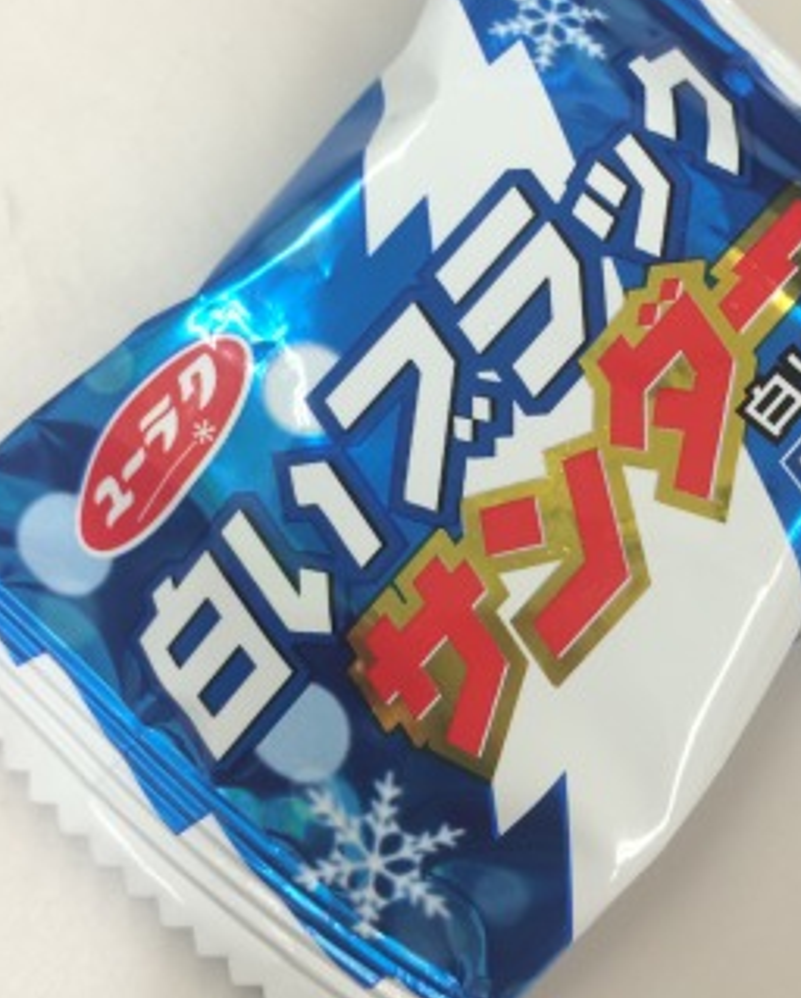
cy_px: 451
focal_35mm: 44
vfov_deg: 41.9
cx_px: 472
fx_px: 1301
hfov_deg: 34.1
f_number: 2.2
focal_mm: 4.12
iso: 40
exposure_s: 1/40
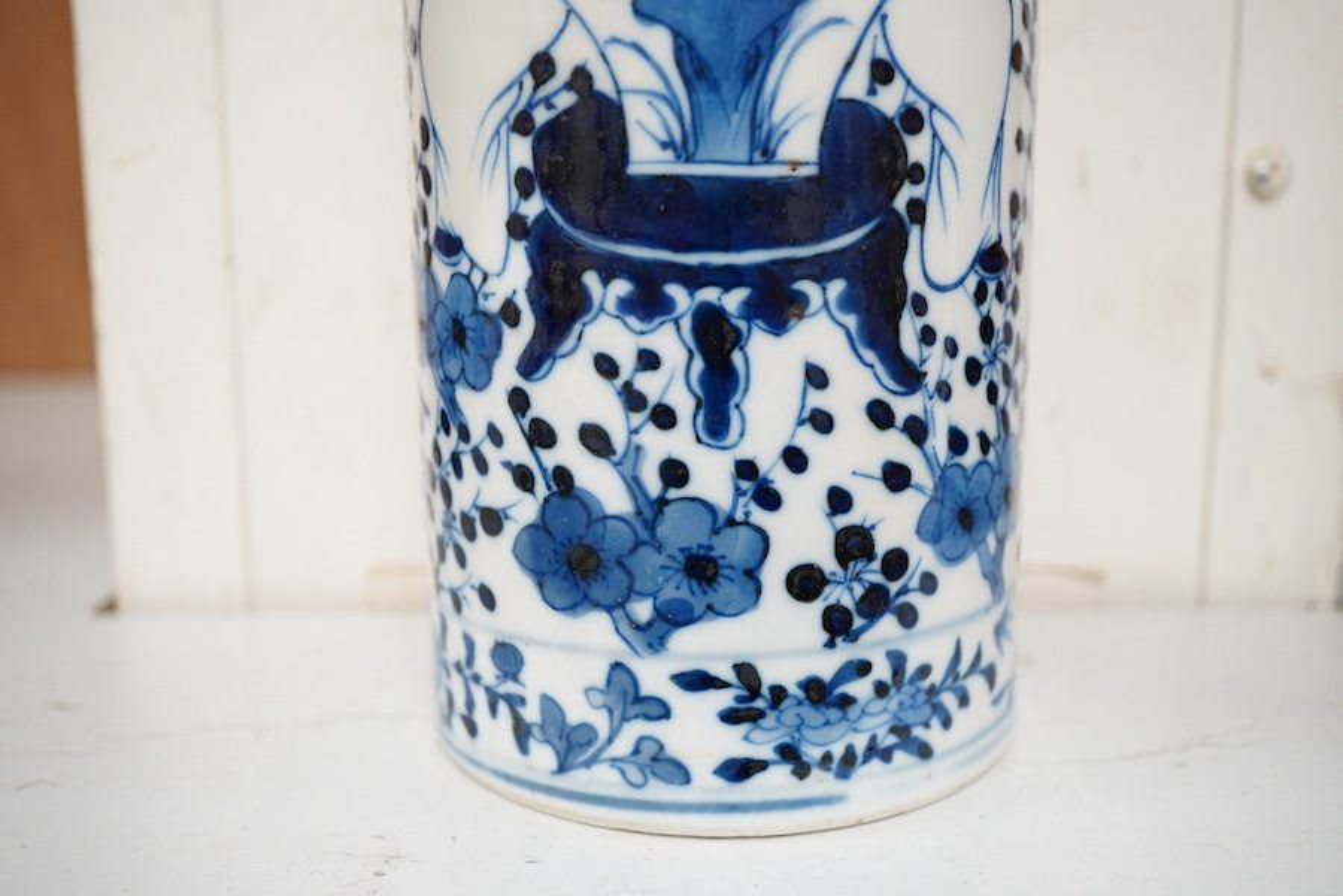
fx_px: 1679
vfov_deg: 29.9
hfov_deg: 43.6
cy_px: 448
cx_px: 672
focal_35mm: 45
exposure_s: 1/125
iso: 1250
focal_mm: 30
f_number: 7.1
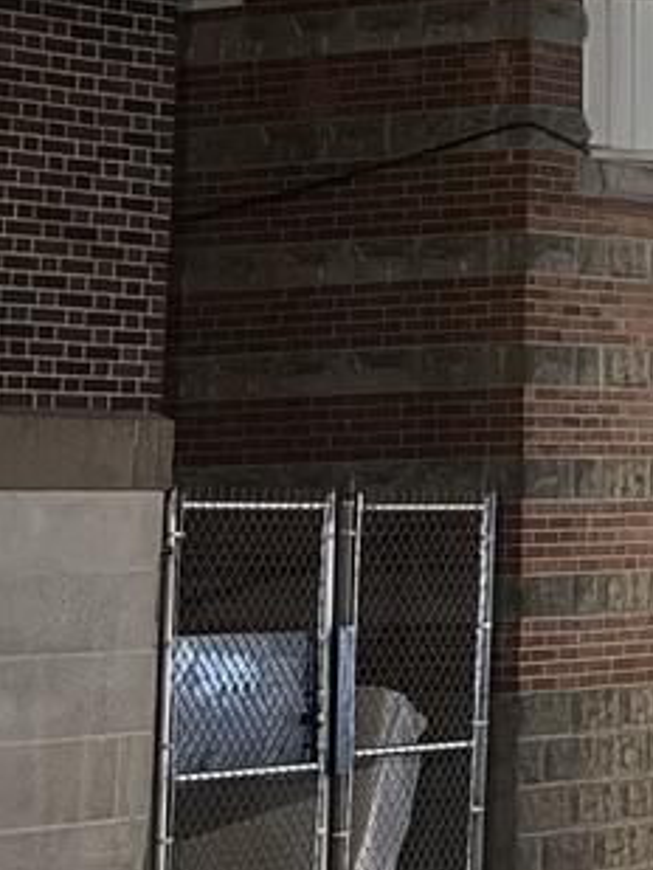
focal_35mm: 159
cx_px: 1075
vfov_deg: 12.2
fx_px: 3996
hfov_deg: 9.0
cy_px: -121
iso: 400
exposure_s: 1/5
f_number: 1.78
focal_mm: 6.76
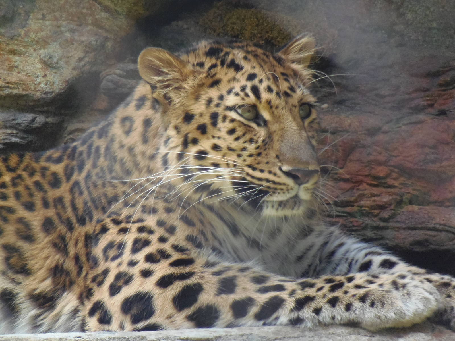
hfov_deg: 2.3
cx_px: 228
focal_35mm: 864
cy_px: 170
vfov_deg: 1.7
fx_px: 11357
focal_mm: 154.8
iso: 400
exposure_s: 1/125
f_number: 5.7
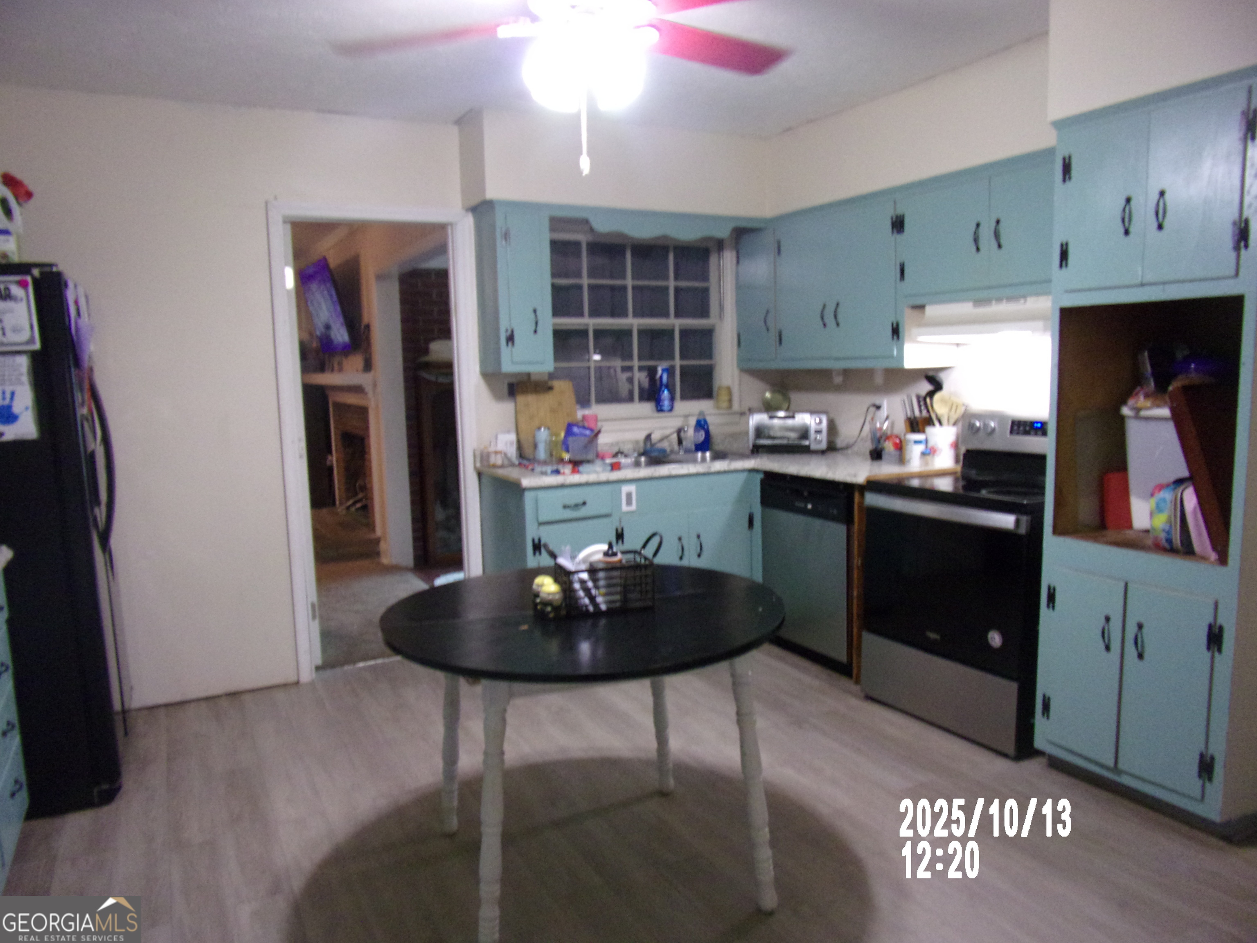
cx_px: 628
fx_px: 872
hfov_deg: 71.6
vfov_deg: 56.8
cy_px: 472
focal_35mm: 24
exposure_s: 1/17
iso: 343
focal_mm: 4.3
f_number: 3.3
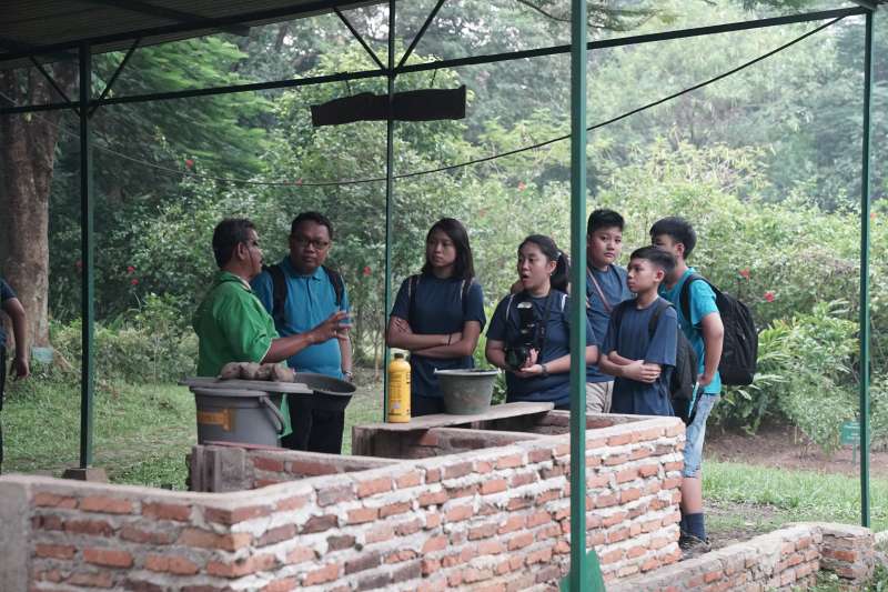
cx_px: 444
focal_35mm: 70
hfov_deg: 28.8
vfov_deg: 19.4
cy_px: 296
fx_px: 1726
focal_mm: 70
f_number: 4
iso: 3200
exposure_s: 1/200
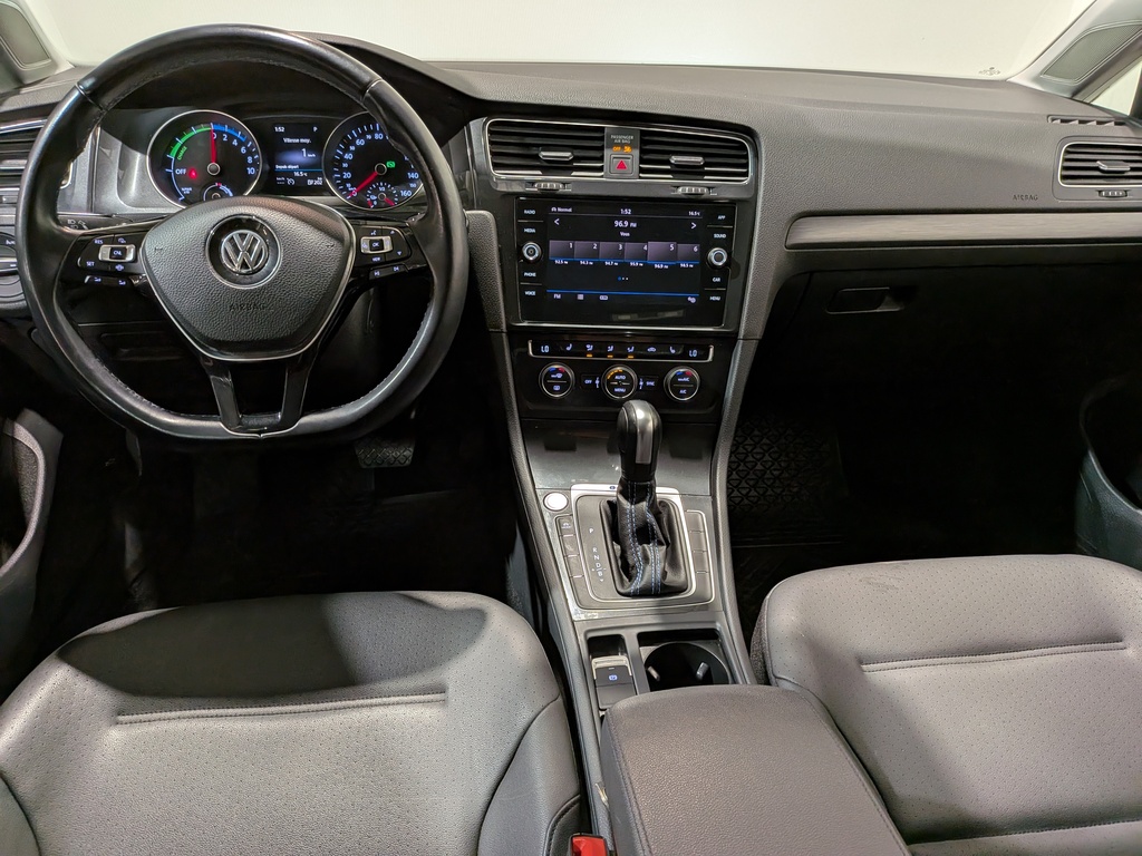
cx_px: 571
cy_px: 428
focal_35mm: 24
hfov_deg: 71.6
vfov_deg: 56.8
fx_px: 792
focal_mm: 4.53
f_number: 1.7
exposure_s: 1/33.3
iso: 81
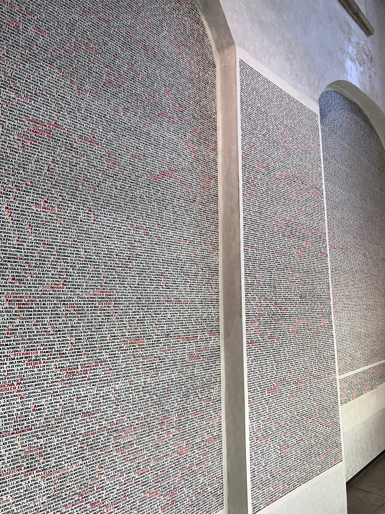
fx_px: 386
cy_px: 257
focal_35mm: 26
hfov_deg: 53.1
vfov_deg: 67.3
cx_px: 192
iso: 80
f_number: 1.5
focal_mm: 5.7
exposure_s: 1/50
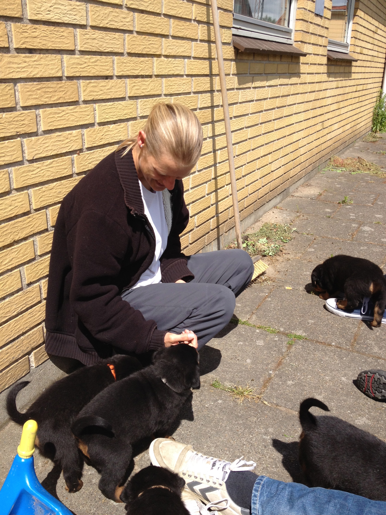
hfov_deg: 40.7
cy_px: 258
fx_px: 520
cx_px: 193
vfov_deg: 52.6
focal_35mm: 35
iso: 64
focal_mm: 4.28
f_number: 2.4
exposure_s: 1/1346
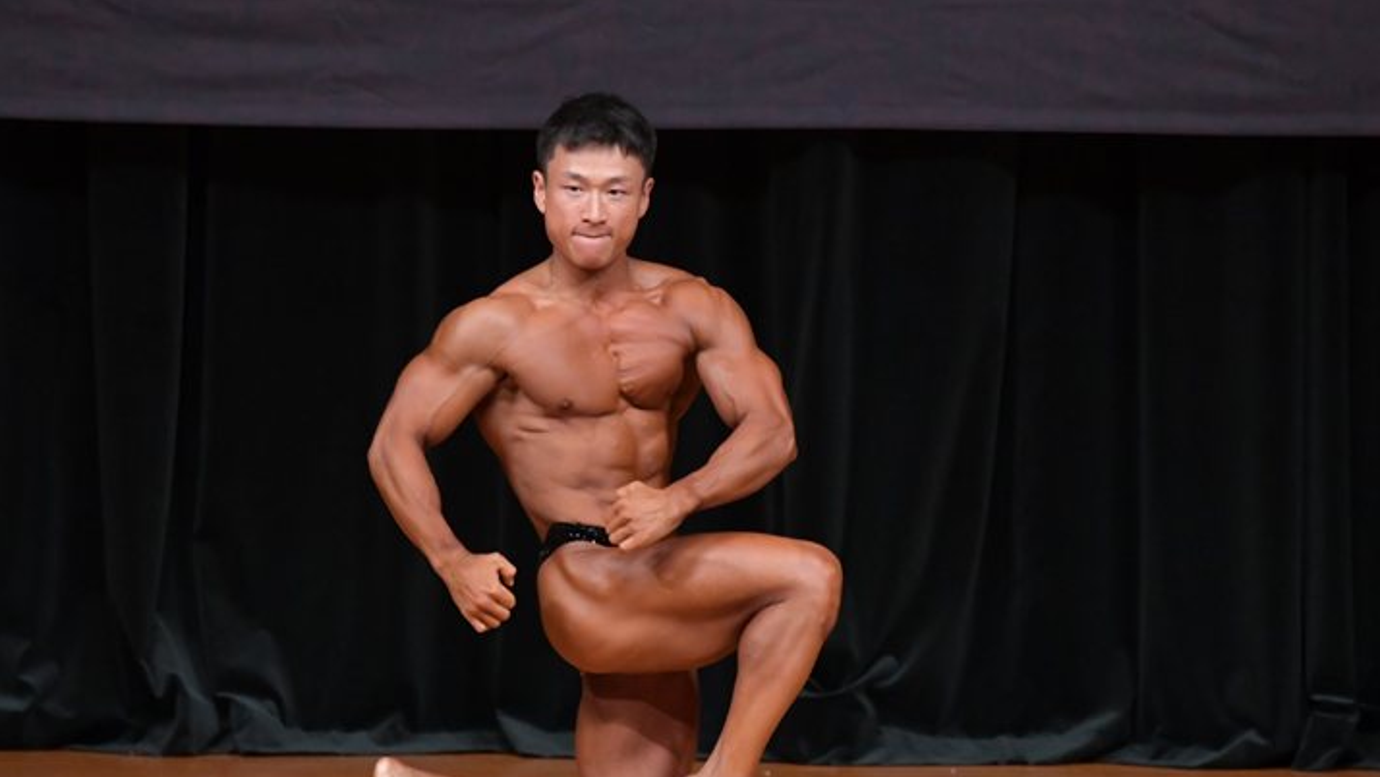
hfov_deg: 5.1
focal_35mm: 426
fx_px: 15592
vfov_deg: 2.9
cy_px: 460
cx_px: 679
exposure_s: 1/400
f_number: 5.6
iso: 4000
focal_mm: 250
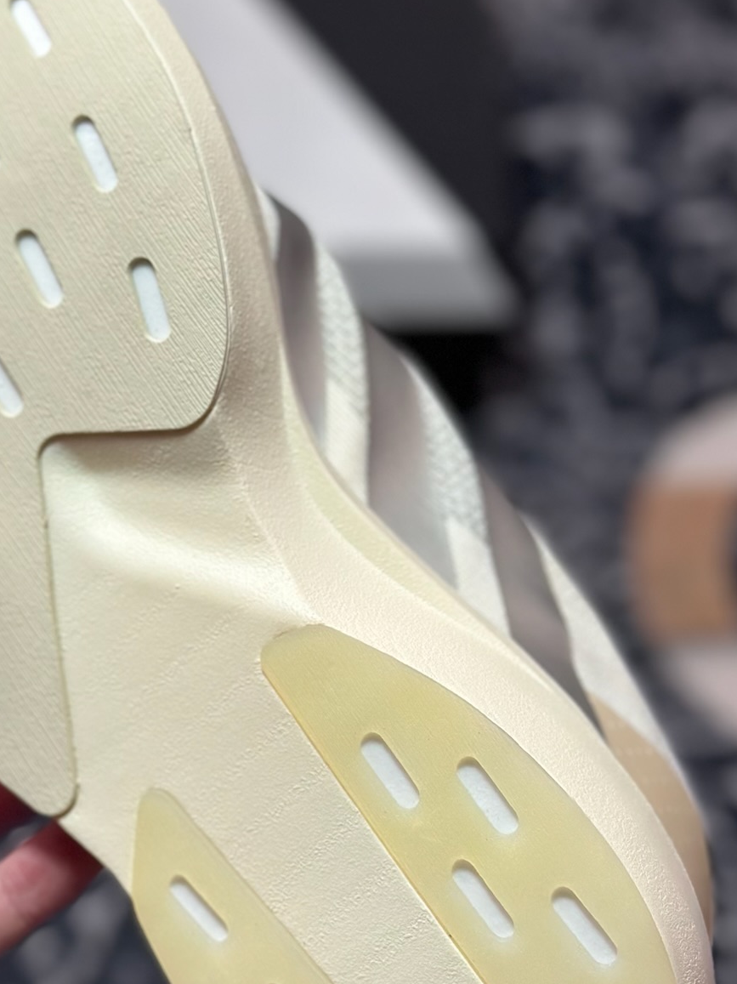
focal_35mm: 85
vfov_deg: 23.0
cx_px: 214
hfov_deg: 17.3
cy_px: 515
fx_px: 2414
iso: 80
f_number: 1.78
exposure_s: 1/894
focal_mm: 6.86
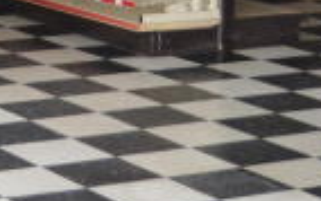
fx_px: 1760
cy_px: -276
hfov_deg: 9.9
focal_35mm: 201
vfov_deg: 6.3
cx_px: -244
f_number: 4
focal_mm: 26
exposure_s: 1/60
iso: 1250
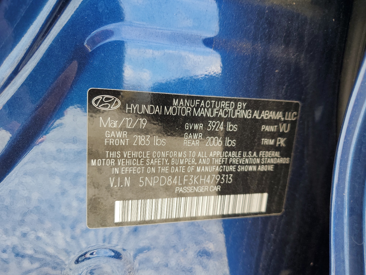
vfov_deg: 53.1
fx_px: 275
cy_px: 138
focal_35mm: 26
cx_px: 183
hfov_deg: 67.3
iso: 50
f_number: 1.5
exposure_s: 1/323
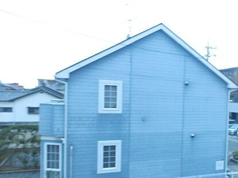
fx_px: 254
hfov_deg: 48.2
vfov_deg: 38.4
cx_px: 179
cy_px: 110
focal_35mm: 37
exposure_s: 1/8
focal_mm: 4.2
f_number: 3
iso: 800
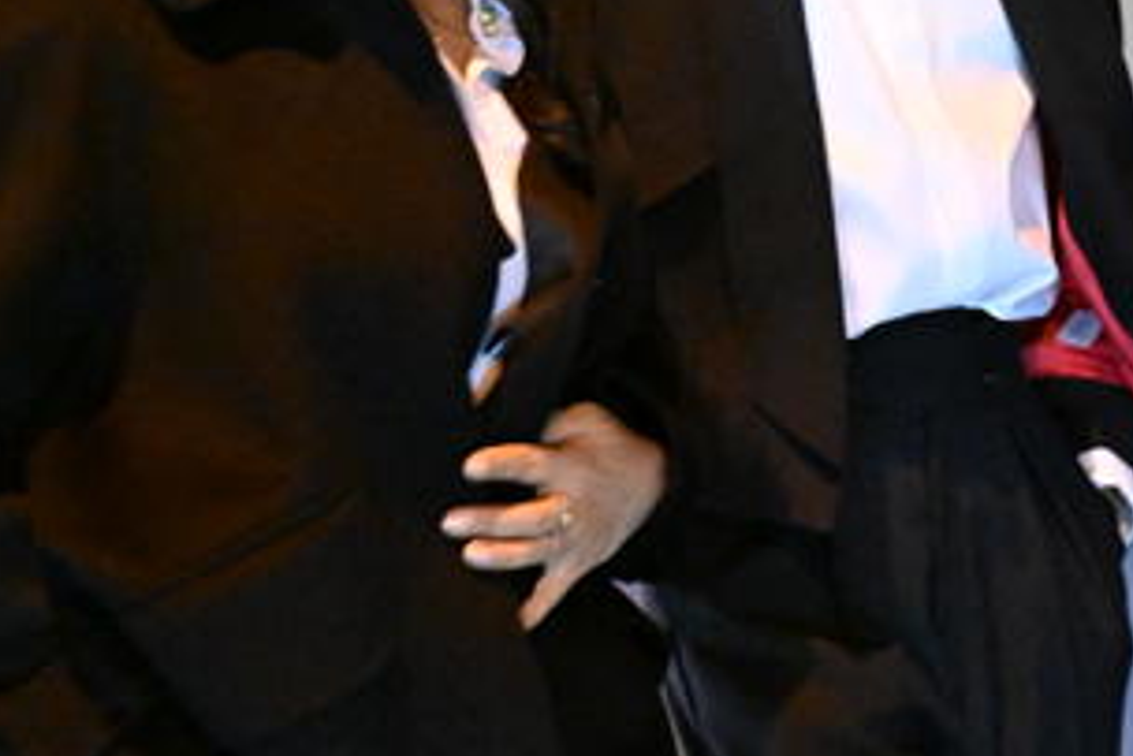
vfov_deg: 8.6
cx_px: 898
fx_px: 5006
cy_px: 182
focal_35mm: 159
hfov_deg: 12.9
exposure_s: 1/60
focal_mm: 70
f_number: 3.2
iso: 20000
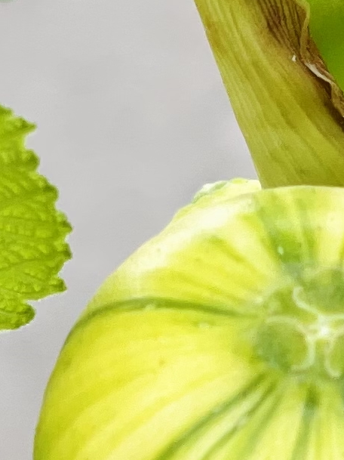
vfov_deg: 4.7
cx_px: 221
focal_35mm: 424
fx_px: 5624
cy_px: 392
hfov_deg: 3.5
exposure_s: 1/121
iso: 32
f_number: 2.2
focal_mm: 7.5
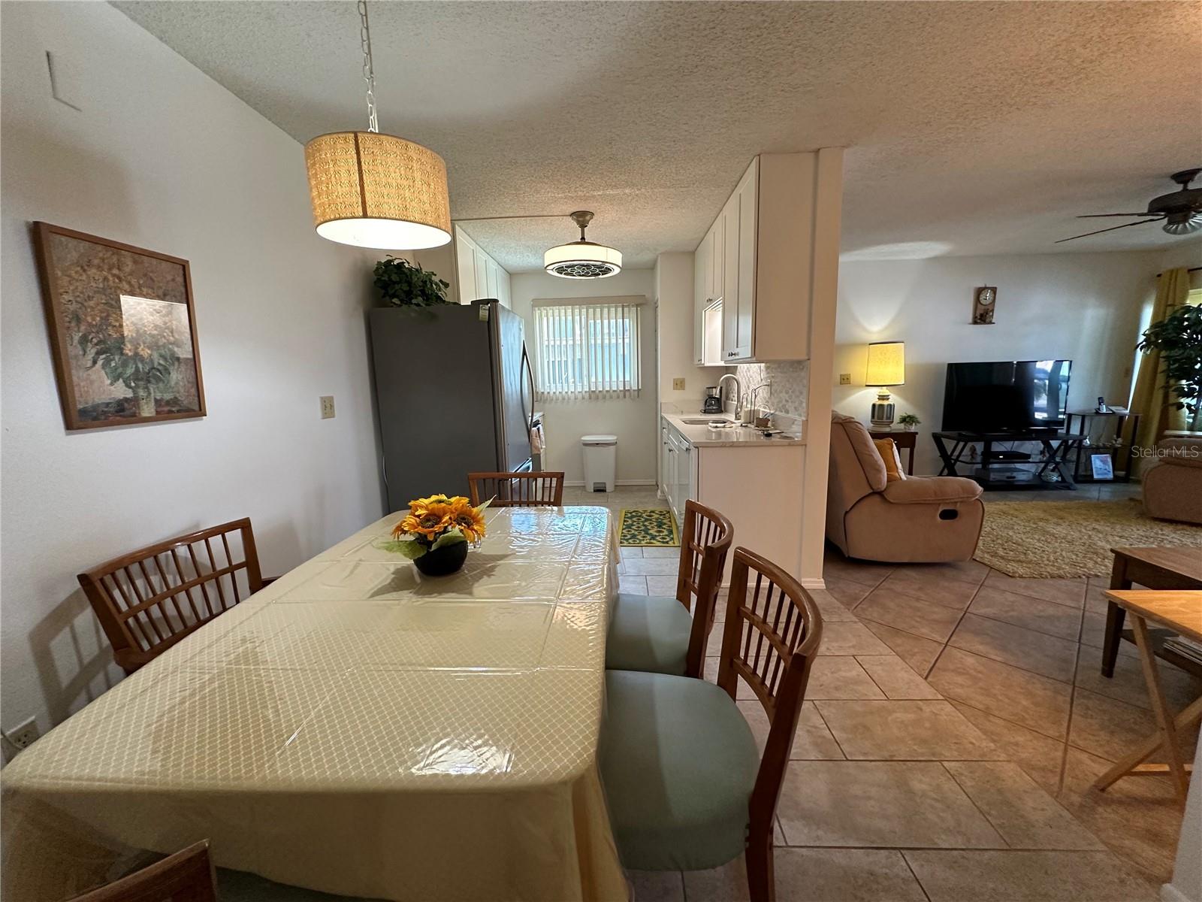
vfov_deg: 85.7
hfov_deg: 102.1
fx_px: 486
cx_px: 601
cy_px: 451
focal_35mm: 14
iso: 320
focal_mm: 2.22
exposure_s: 1/120
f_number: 2.2
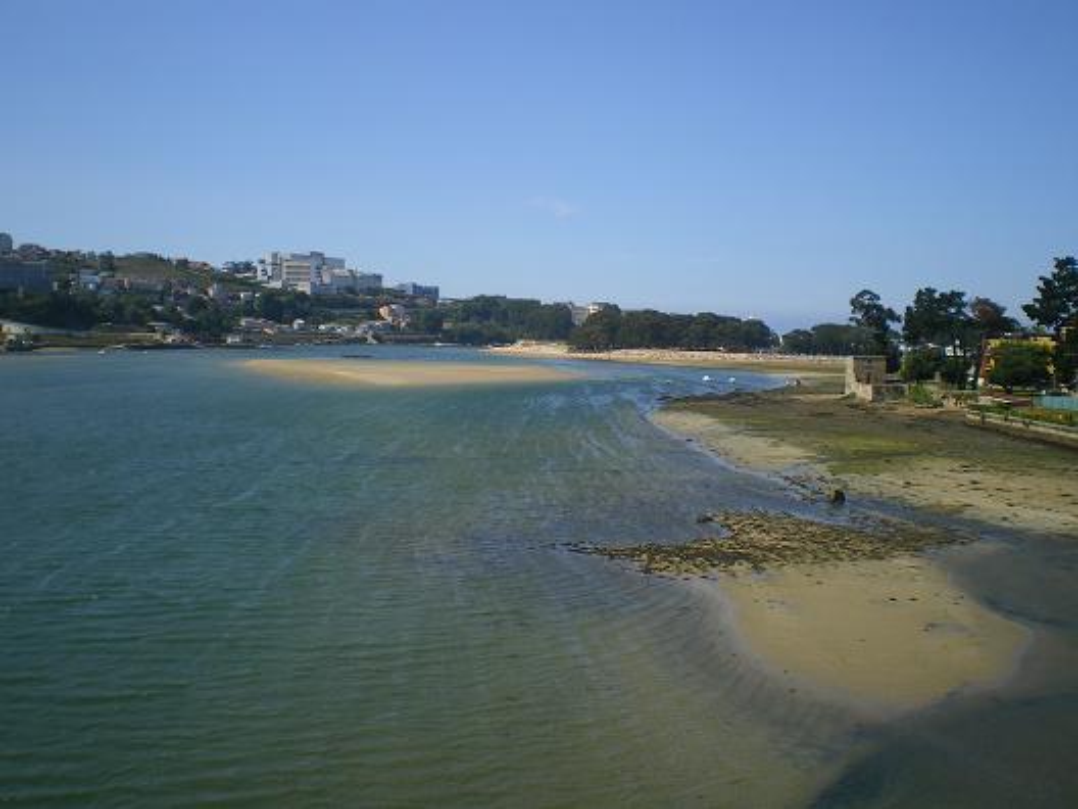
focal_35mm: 38
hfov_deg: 49.0
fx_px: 1183
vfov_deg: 37.7
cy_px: 404
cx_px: 539
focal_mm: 6.3
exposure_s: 1/500
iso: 64
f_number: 4.6
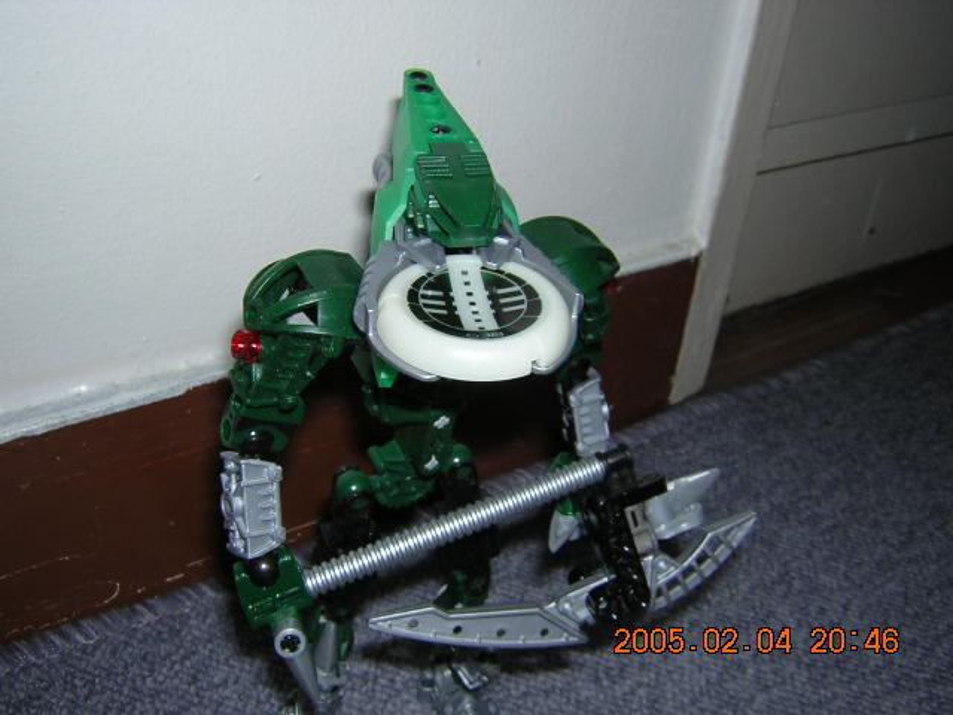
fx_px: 991
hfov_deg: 51.4
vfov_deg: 39.7
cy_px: 358
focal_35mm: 36
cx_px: 476
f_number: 5.2
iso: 100
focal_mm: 4.7
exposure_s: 1/60.1
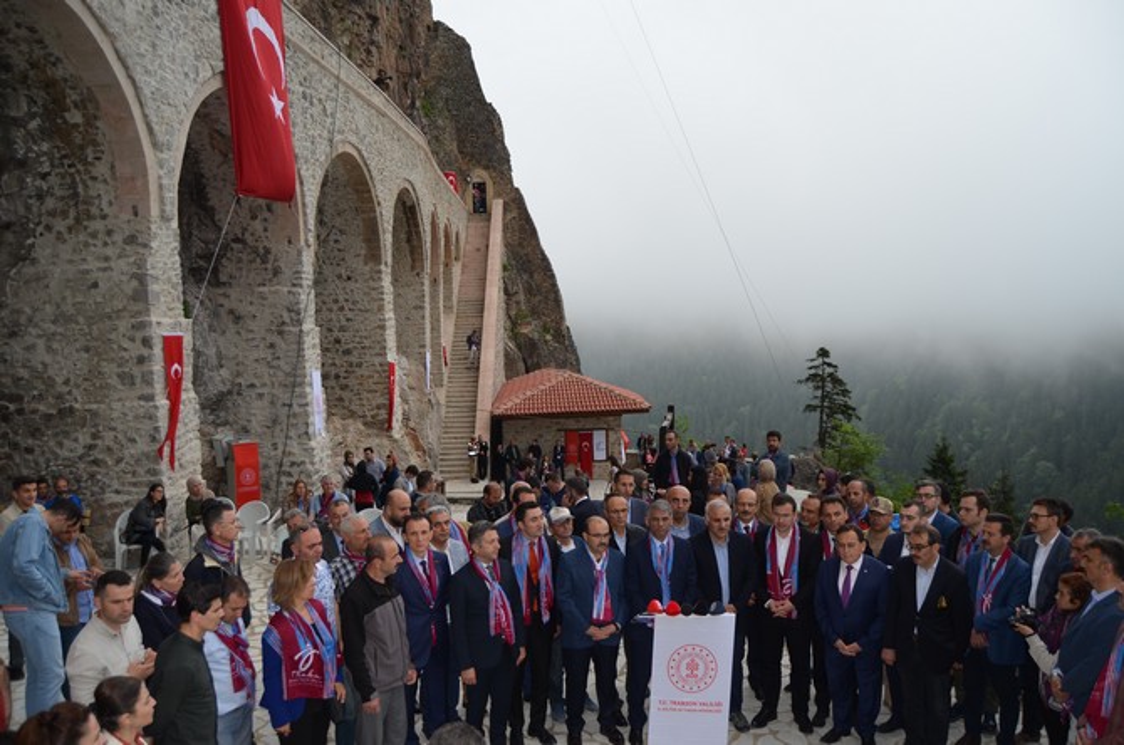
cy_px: 372
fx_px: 841
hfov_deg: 67.5
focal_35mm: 27
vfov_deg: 47.8
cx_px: 562
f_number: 3.5
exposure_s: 1/200
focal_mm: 18
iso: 160
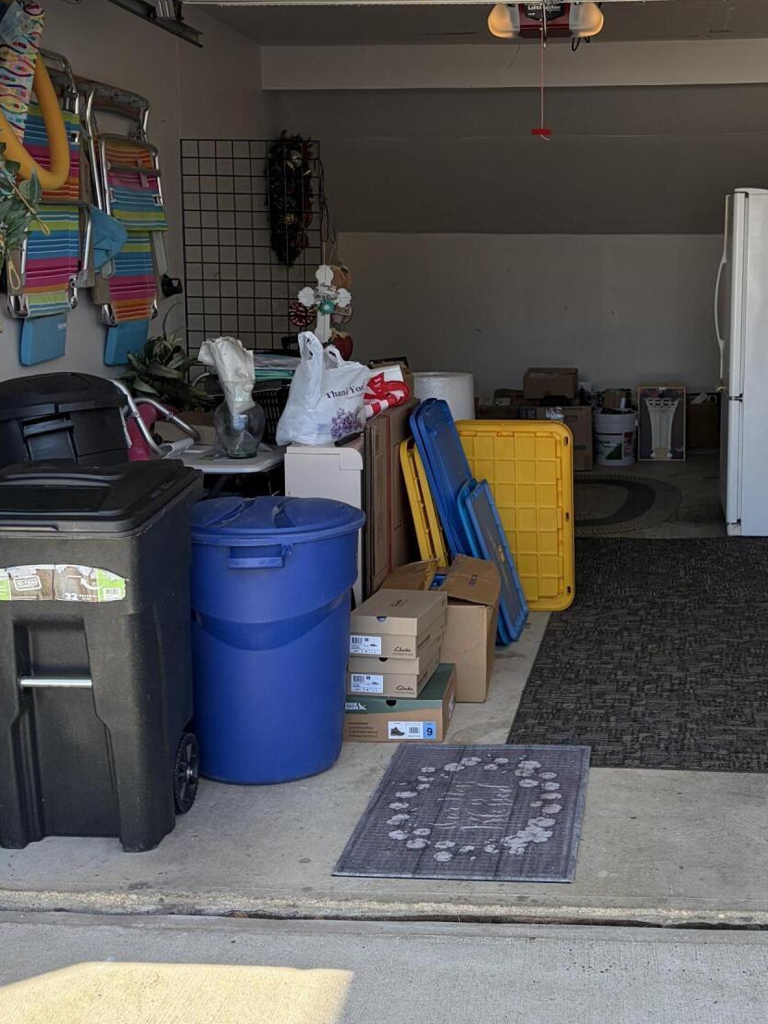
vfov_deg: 40.3
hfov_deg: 30.5
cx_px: 544
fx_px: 1390
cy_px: 439
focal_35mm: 47
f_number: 1.6
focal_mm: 5.96
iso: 64
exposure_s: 1/647
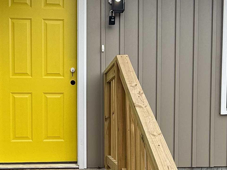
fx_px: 295
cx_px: 79
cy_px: 124
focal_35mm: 45
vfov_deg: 31.7
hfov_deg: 41.6
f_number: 2.2
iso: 50
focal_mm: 2.22
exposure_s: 1/596
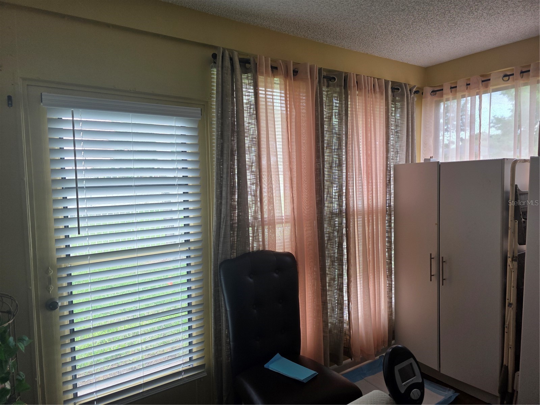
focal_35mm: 23
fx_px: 359
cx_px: 270
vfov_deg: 58.9
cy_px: 202
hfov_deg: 73.9
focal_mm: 6.3
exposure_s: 1/180
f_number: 1.7
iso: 64
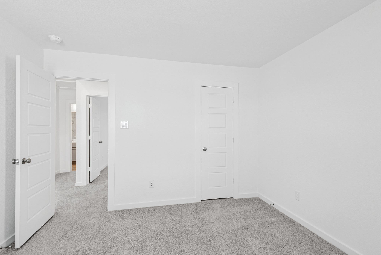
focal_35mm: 16
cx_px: 190
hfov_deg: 96.7
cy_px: 128
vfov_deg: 73.8
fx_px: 169
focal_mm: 16
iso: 160
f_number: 9
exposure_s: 1/4
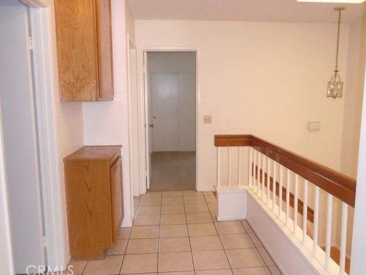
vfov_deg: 51.4
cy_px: 136
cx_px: 189
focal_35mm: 27
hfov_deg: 65.3
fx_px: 285
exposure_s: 1/30
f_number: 3.2
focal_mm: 4.6
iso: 400
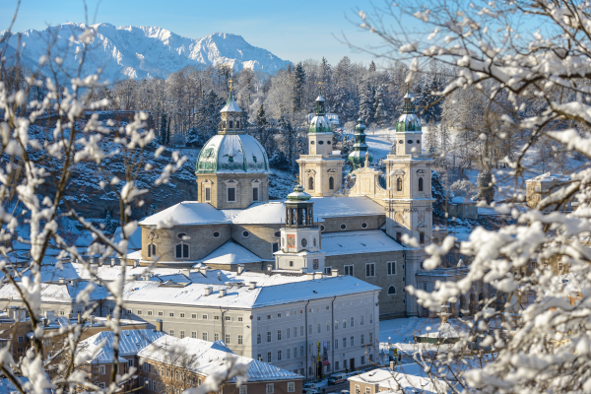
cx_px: 296
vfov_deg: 13.4
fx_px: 1674
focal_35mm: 102
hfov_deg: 20.0
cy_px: 197
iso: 100
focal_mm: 102
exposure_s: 1/500
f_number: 5.6
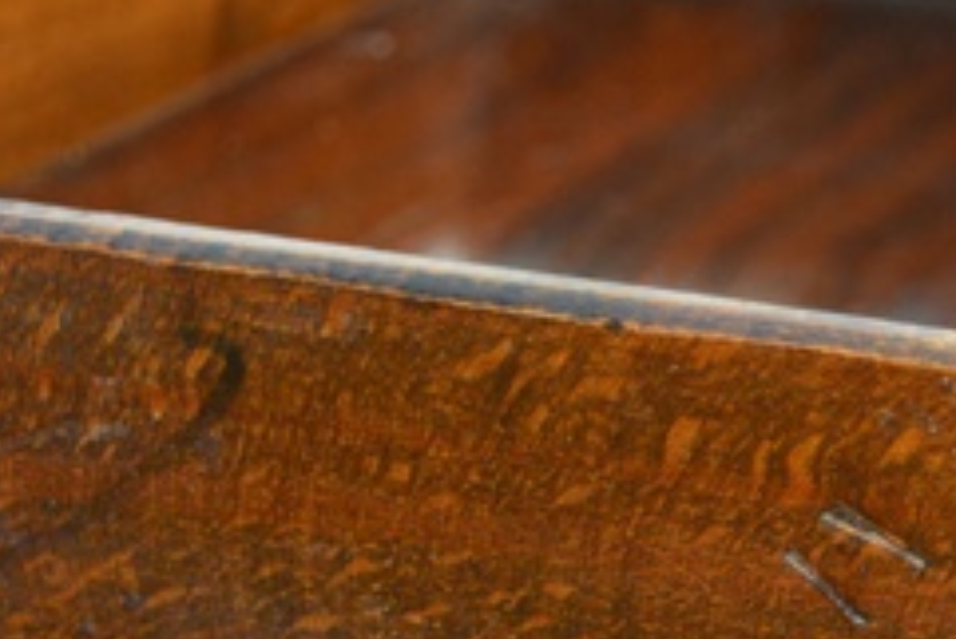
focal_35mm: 97
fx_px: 2577
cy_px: 552
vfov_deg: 14.0
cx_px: 678
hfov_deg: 20.9
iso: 1800
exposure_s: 1/30
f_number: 4.2
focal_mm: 26
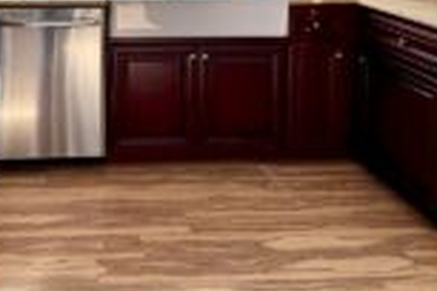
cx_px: 71
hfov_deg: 47.2
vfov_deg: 29.6
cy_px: -66
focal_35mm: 38
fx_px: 461
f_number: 2.2
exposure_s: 1/205
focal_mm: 2.22
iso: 64
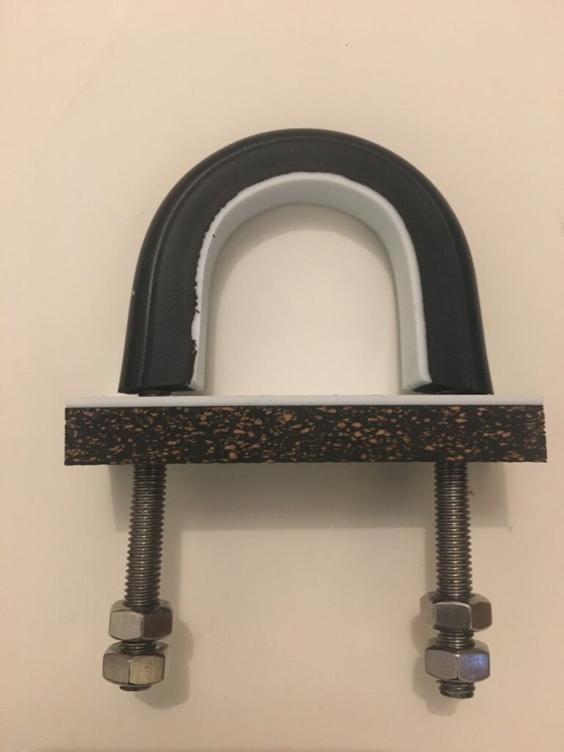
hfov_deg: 48.2
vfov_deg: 61.7
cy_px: 376
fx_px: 630
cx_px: 282
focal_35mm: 29
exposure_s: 1/17
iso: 500
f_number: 2.2
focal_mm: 4.15
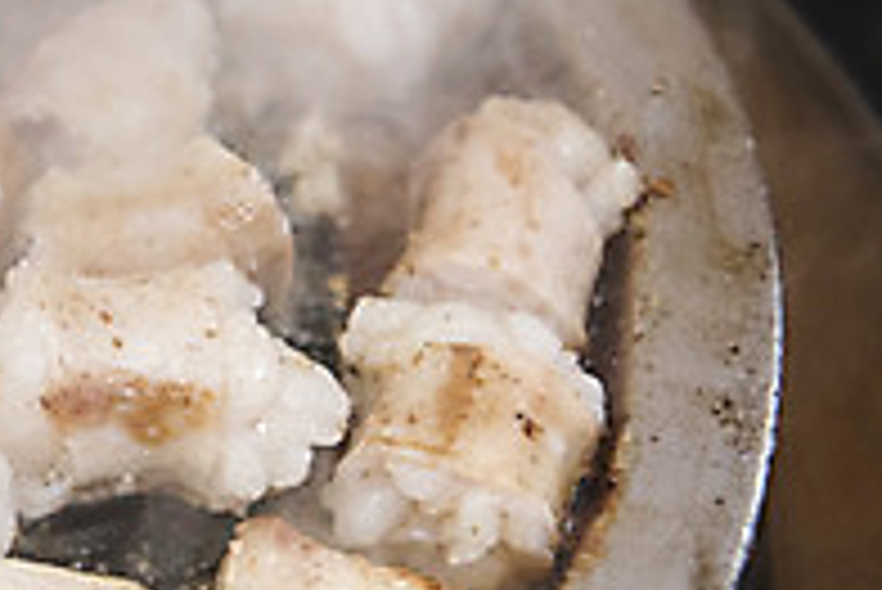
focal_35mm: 168
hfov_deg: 11.9
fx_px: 4119
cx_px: -196
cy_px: 414
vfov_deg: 8.2
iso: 1600
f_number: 4
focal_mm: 55
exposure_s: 1/125
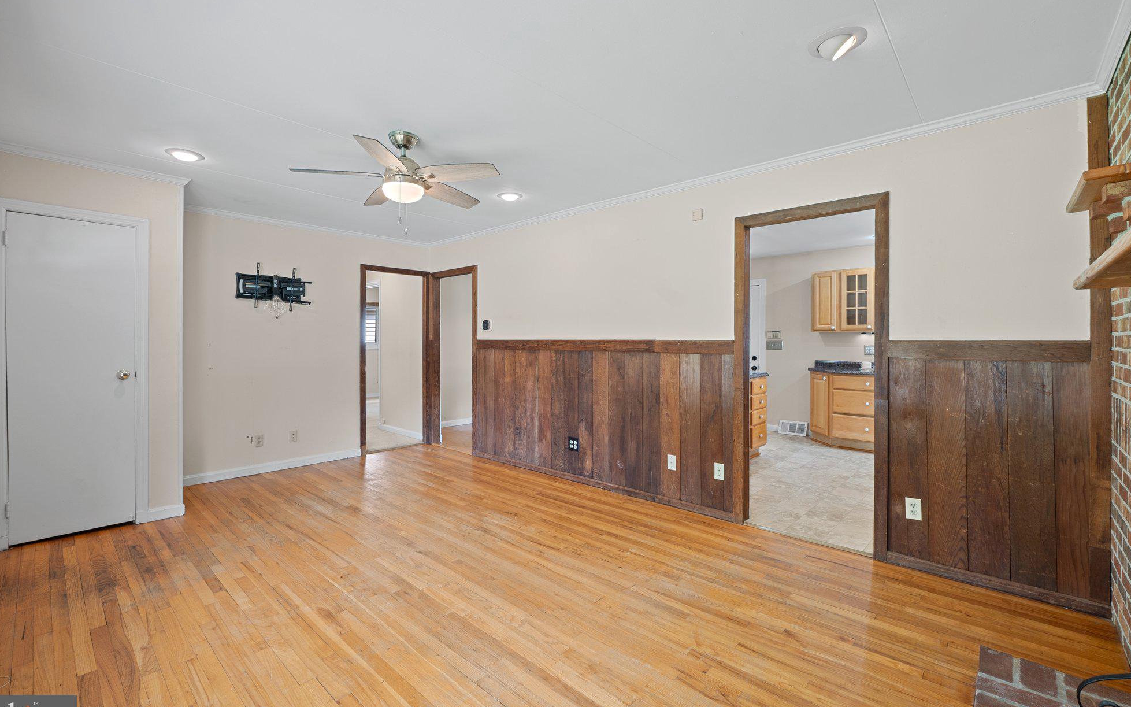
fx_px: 493
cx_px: 540
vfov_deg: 71.2
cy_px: 343
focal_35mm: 16
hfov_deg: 97.8
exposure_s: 1.6
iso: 100
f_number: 9
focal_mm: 10
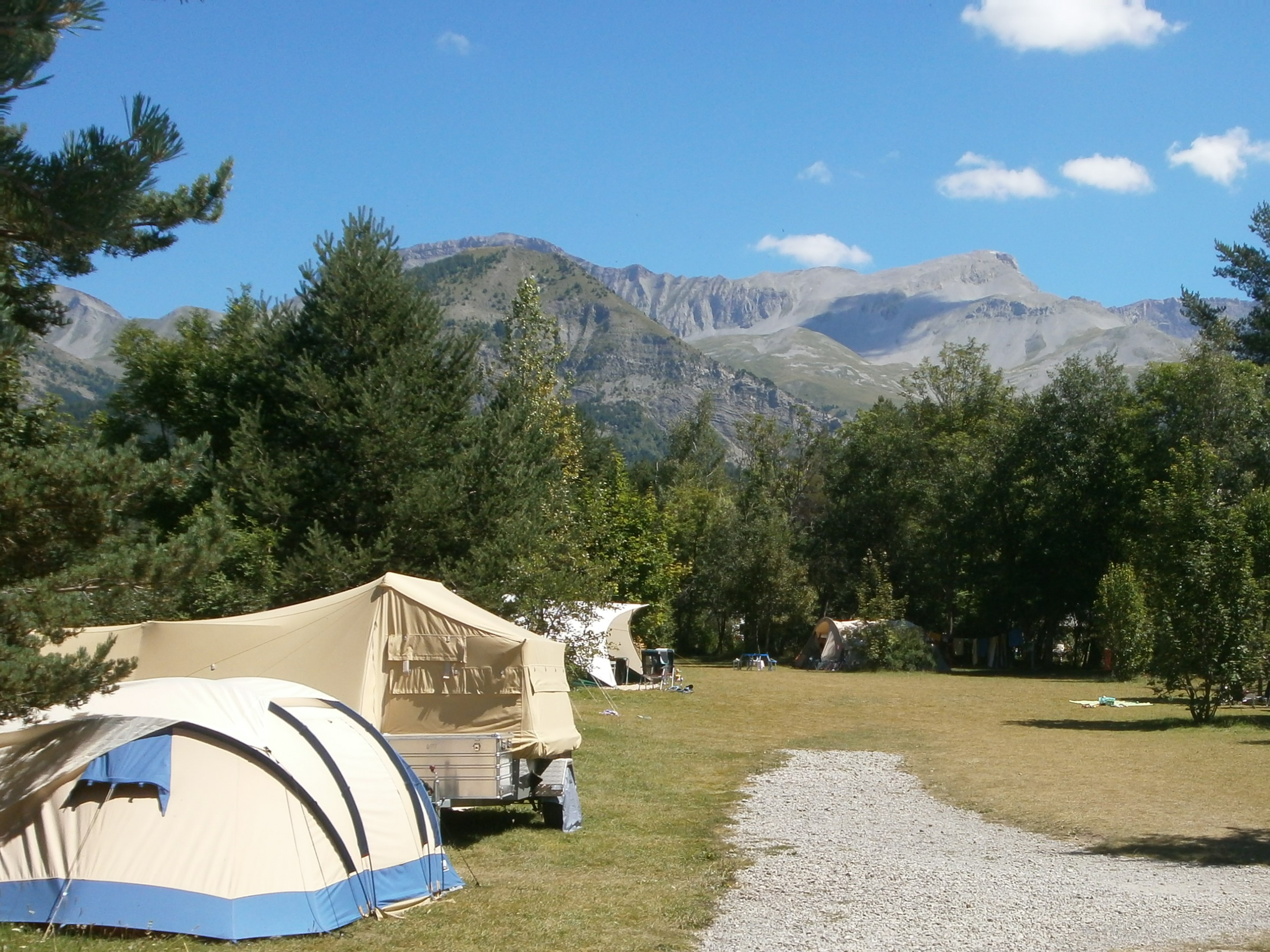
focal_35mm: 39
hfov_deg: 47.9
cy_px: 476
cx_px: 635
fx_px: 1431
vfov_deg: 36.8
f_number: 3.4
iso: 100
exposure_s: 1/1000
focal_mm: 6.9
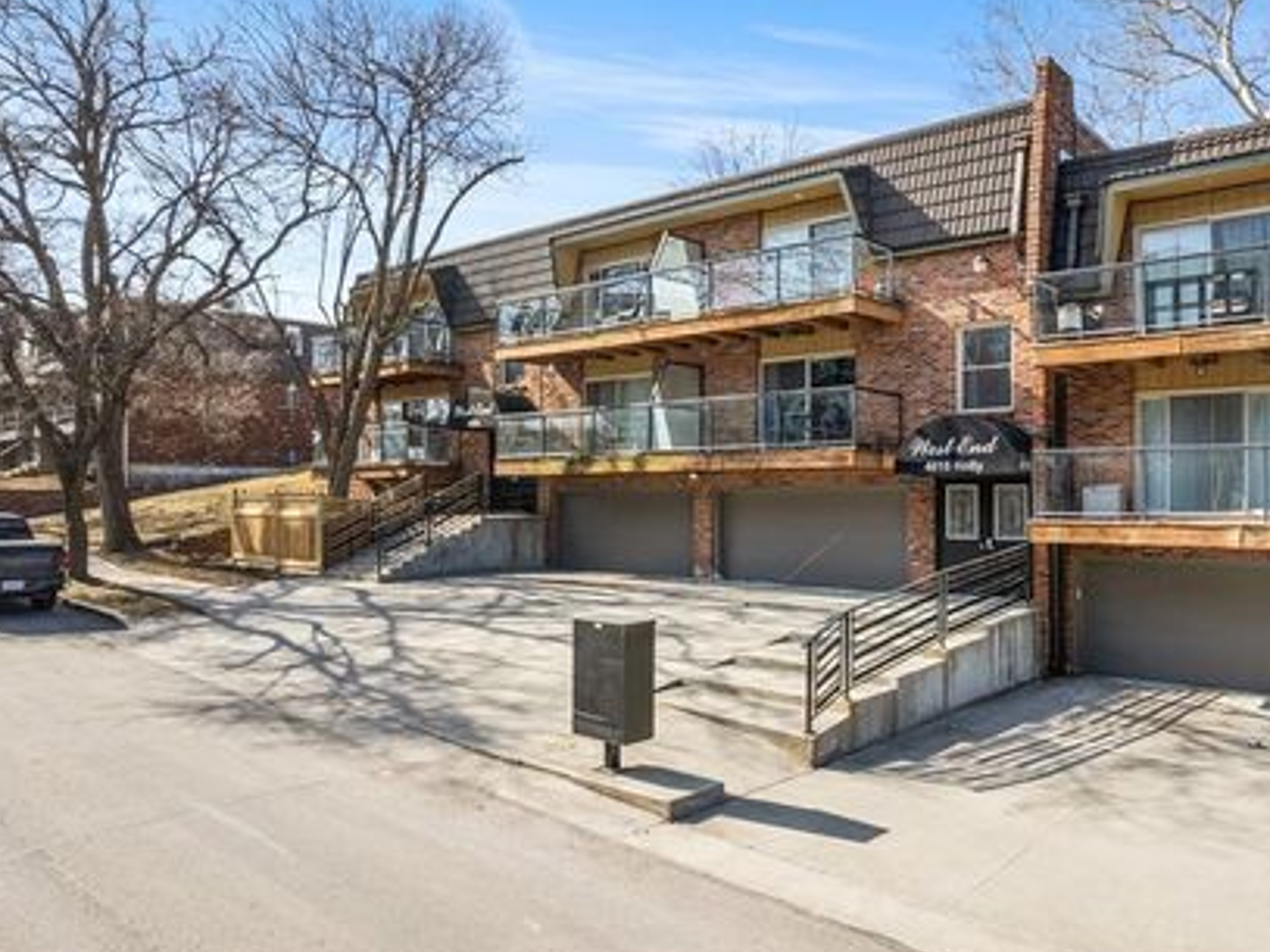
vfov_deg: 53.0
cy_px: 470
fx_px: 954
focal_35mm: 26
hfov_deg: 67.1
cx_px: 705
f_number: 2.8
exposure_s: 1/320
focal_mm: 8.38
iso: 100
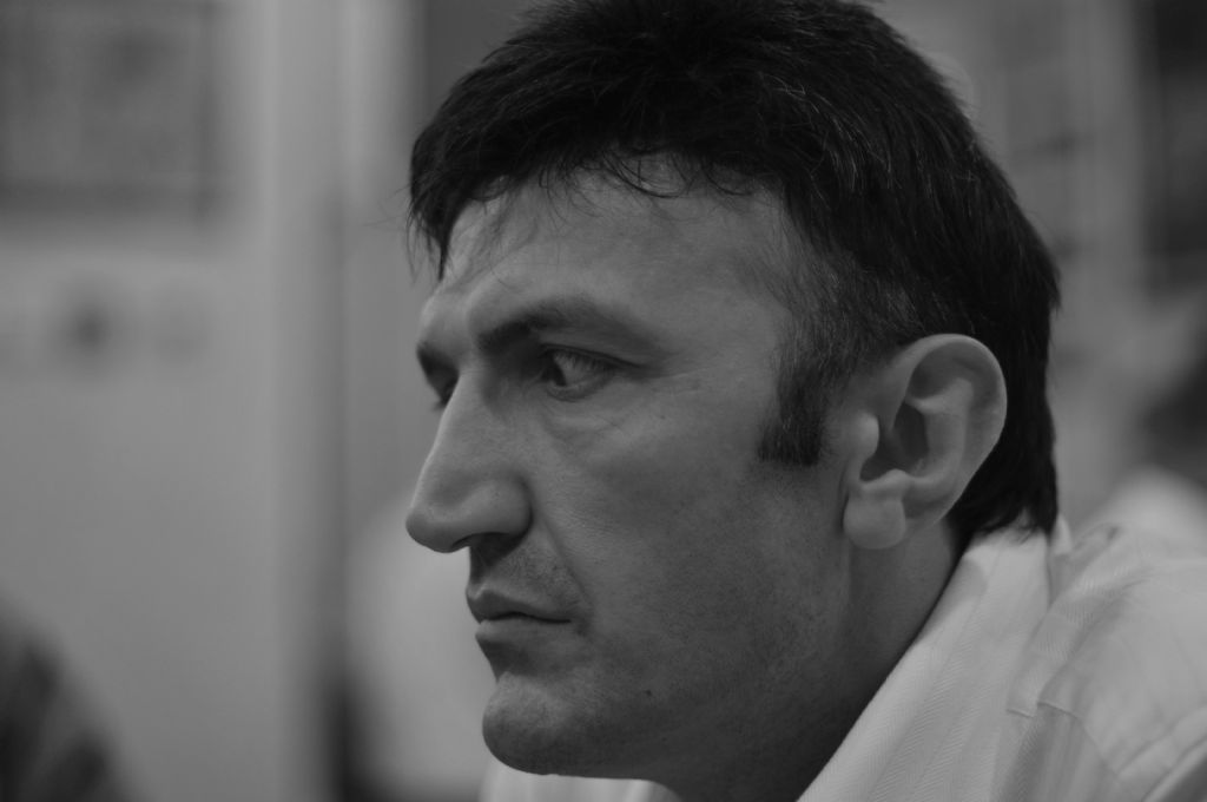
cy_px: 401
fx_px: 2511
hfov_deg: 27.0
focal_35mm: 75
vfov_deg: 18.1
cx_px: 604
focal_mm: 50
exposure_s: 1/100
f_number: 1.4
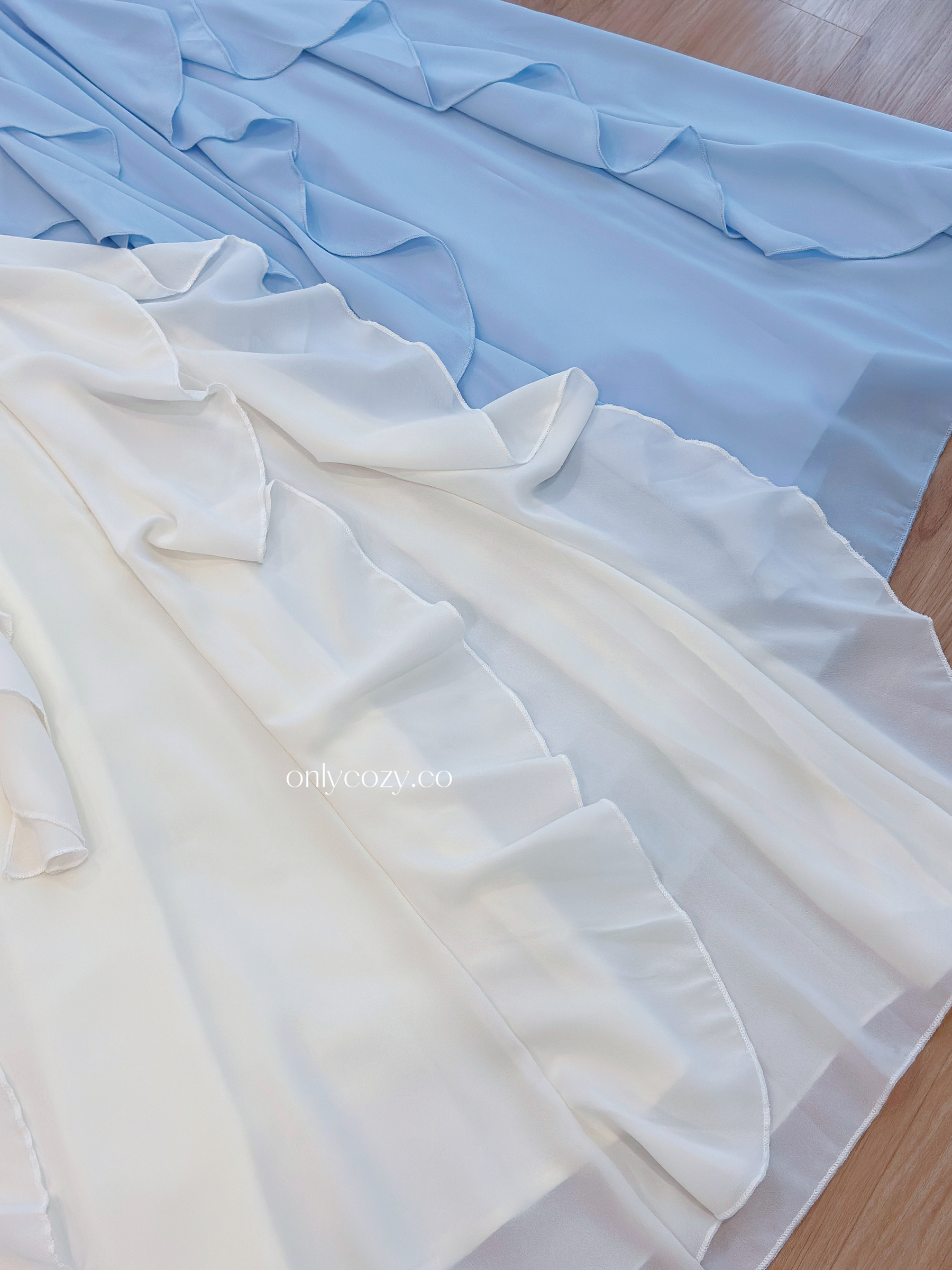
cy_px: 635
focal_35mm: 48
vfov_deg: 39.7
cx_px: 476
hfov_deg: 30.3
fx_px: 1760
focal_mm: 6.86
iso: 125
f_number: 1.78
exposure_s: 1/100
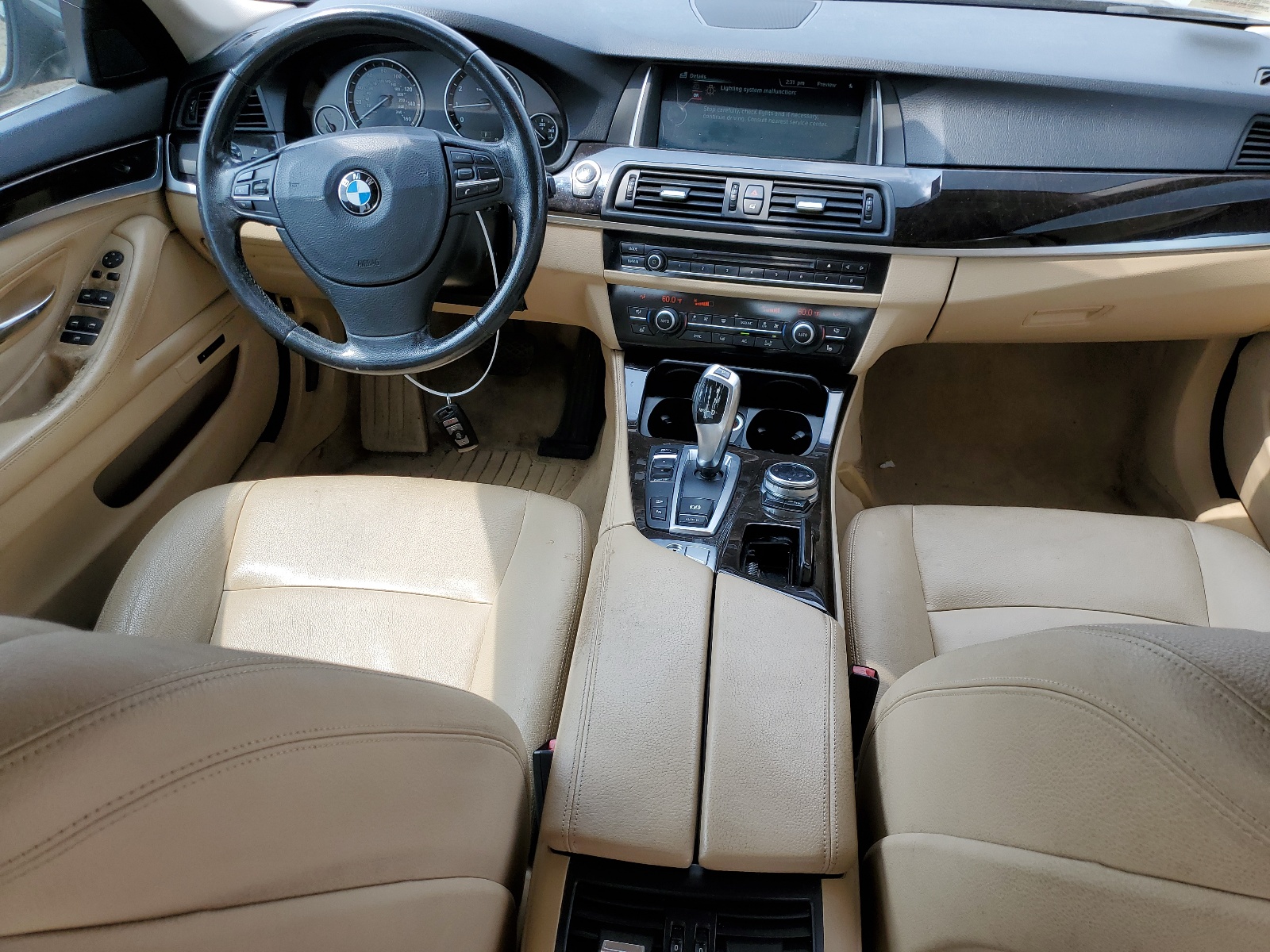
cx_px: 635
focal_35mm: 26
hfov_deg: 67.3
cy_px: 476
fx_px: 954
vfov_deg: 53.1
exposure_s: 1/588
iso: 50
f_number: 1.5
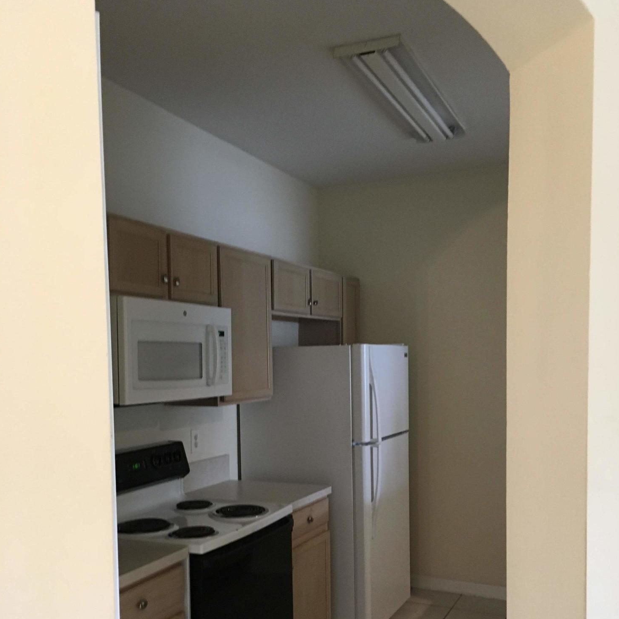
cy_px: 407
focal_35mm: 35
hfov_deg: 47.2
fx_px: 708
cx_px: 312
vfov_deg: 46.6
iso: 200
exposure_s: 1/17
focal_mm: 4.15
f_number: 2.2
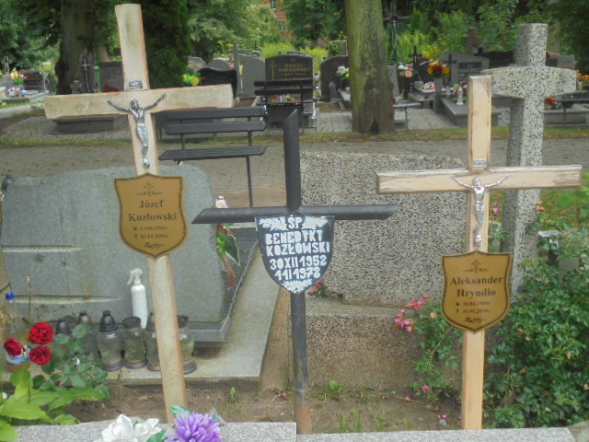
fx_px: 732
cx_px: 294
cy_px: 221
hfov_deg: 43.9
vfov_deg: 33.6
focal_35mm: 43
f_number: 4.5
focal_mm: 7.8
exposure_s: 1/125
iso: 100
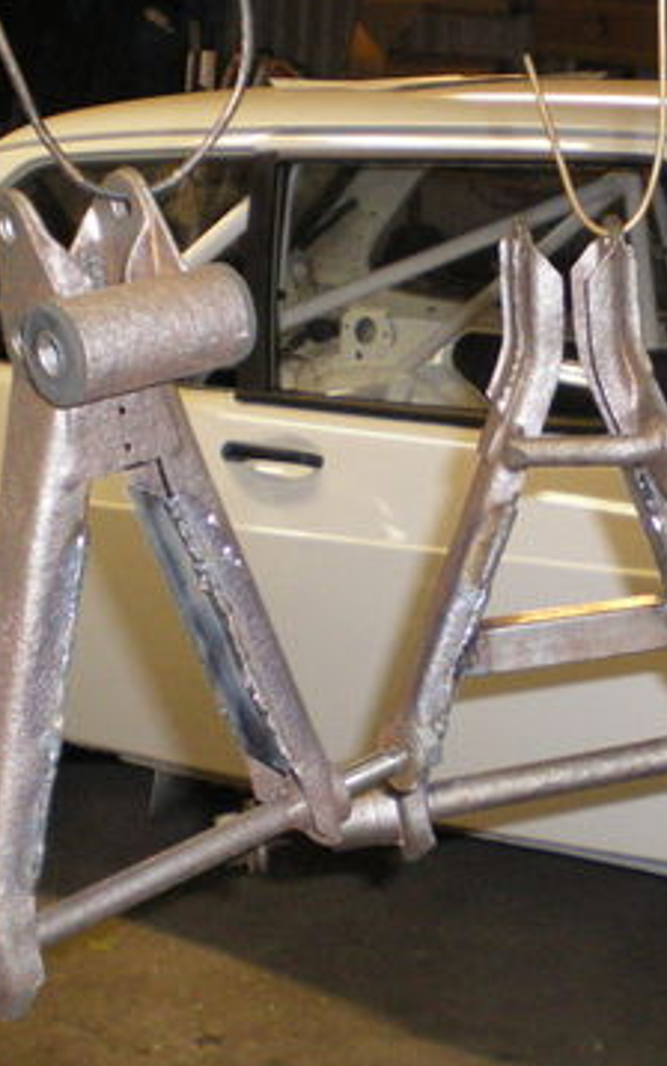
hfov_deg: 17.7
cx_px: 679
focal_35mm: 72
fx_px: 2092
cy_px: 616
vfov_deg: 28.5
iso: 400
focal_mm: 6.3
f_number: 3.1
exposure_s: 1/50
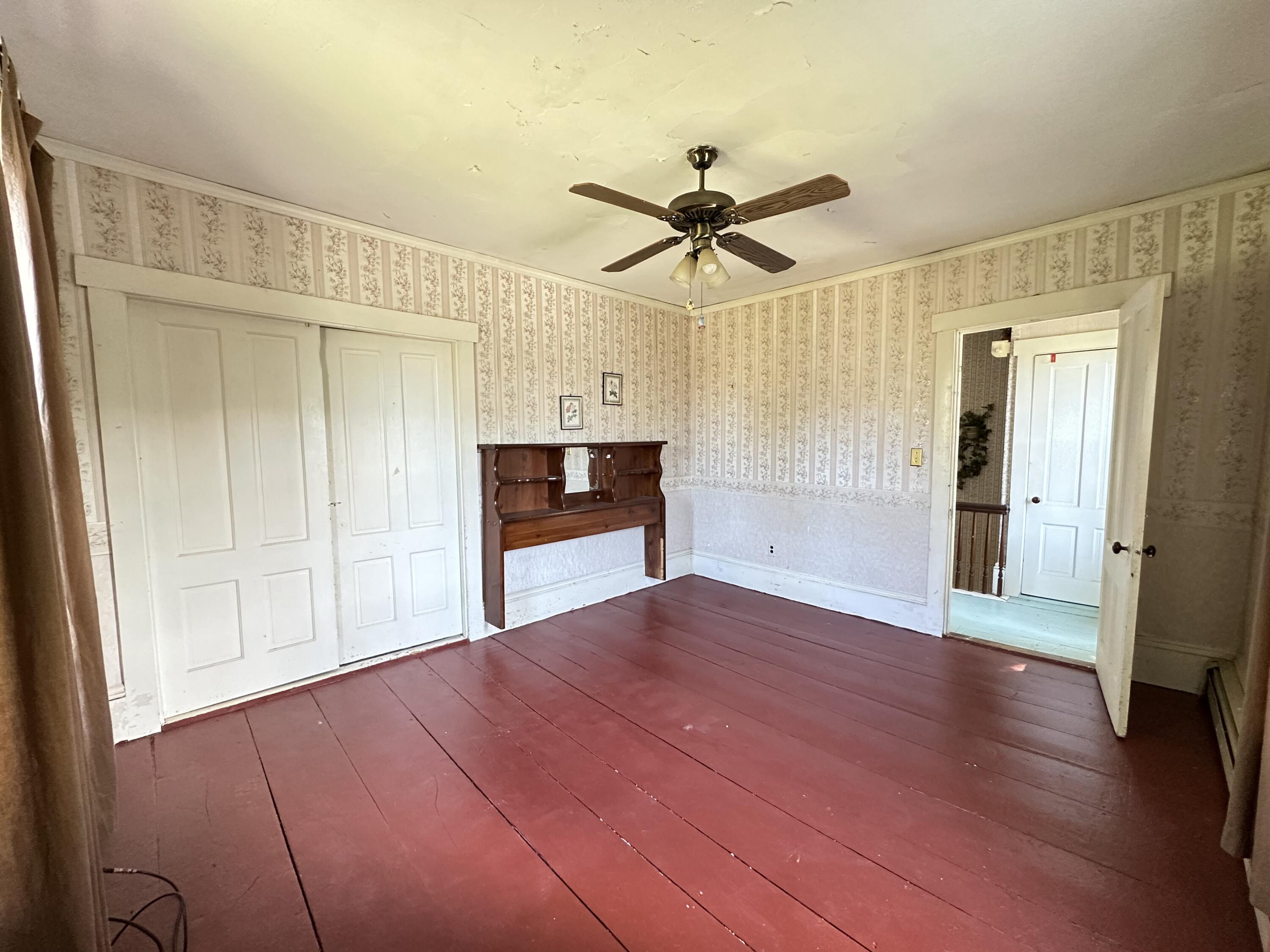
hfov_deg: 102.1
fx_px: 514
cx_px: 635
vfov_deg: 85.7
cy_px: 476
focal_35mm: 14
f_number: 2.2
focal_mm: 2.22
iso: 500
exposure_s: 1/60
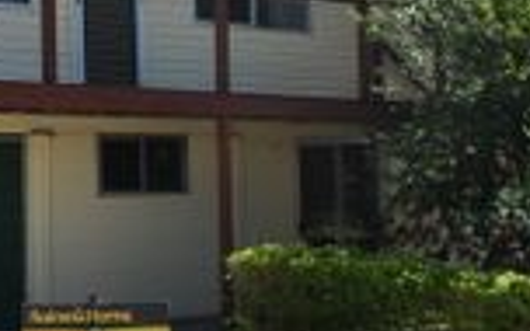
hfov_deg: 23.8
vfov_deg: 15.3
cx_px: 70
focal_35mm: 85
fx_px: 1228
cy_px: 124
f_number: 8
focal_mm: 18
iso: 100
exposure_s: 1/200
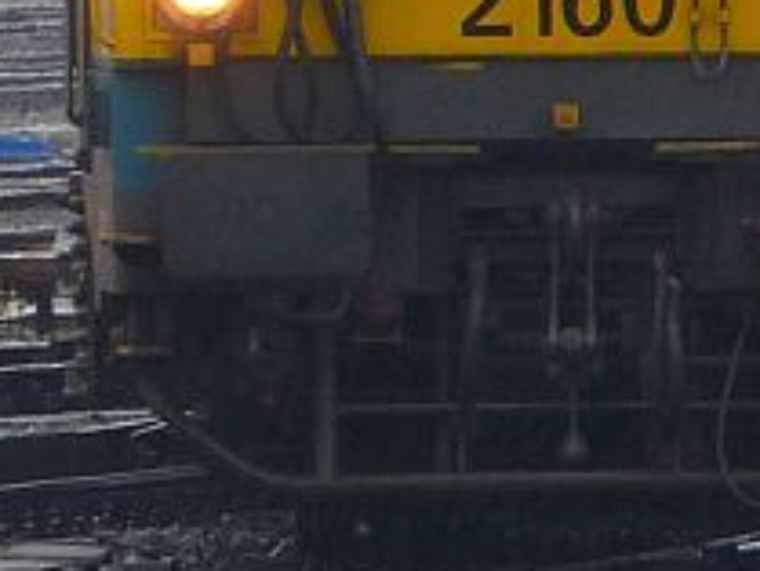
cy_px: -335
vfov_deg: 0.6
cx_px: 855
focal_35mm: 2505
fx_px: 55029
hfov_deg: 0.8
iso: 100
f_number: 7.1
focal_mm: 78.4
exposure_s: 1/40
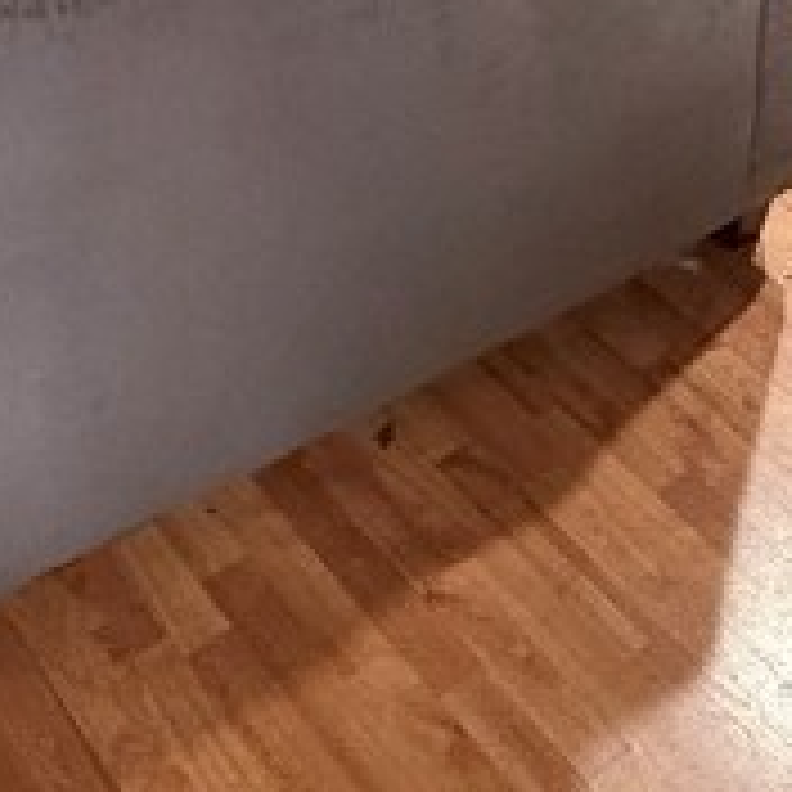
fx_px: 1864
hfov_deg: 24.0
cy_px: -720
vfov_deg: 17.9
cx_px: 405
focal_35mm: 72
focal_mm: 2.22
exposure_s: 1/60
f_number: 2.2
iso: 500
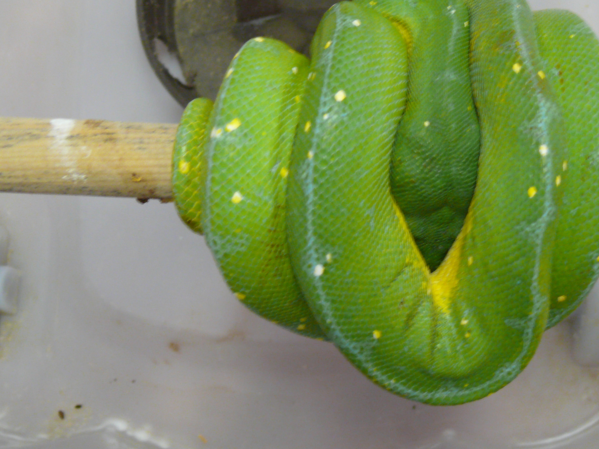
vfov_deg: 26.0
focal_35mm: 56
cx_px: 436
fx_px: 969
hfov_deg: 33.8
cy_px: 162
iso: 200
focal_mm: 7.9
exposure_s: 1/10
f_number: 2.8
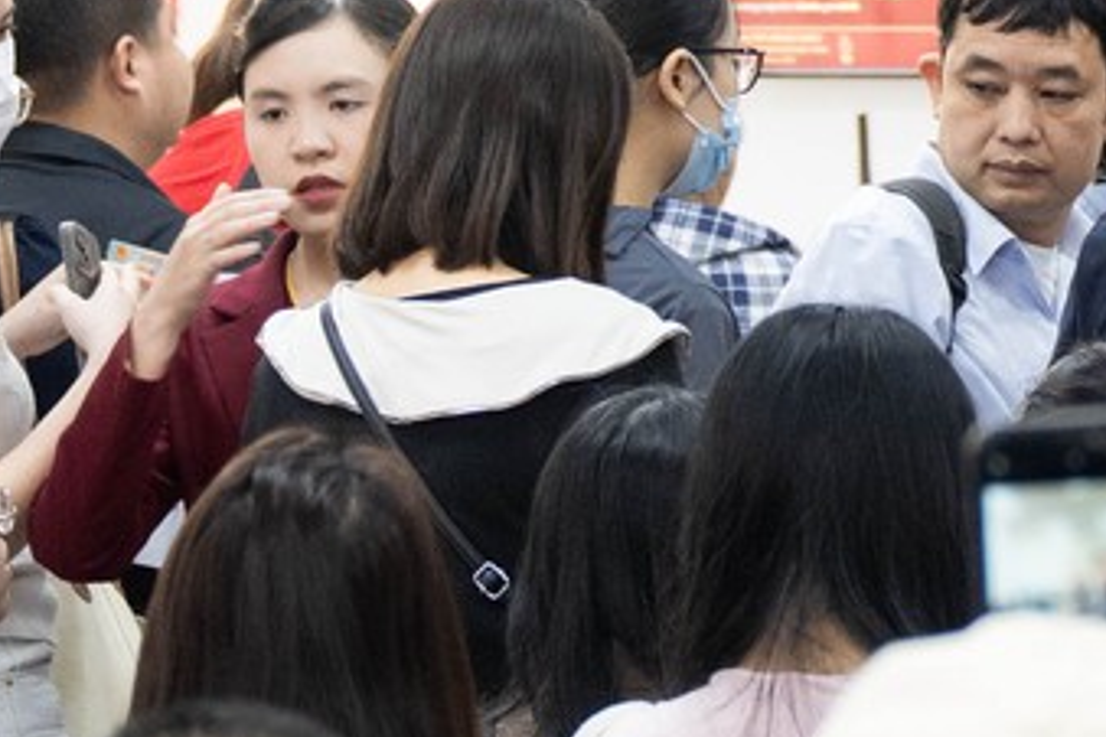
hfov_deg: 6.5
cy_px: -93
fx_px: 9431
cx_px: 2075
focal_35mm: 307
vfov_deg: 4.5
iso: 1600
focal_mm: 52
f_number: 3.2
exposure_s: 1/200
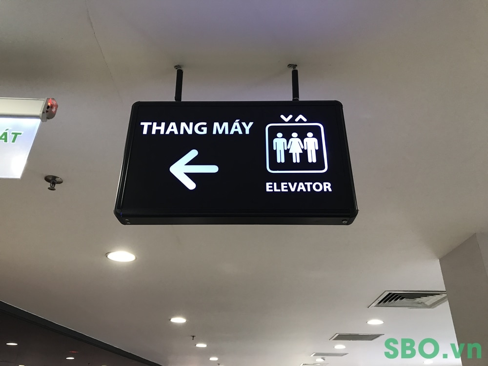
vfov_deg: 49.7
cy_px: 183
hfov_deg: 63.4
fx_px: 395
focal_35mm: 28
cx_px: 244
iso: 32
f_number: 1.8
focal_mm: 3.99
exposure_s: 1/25
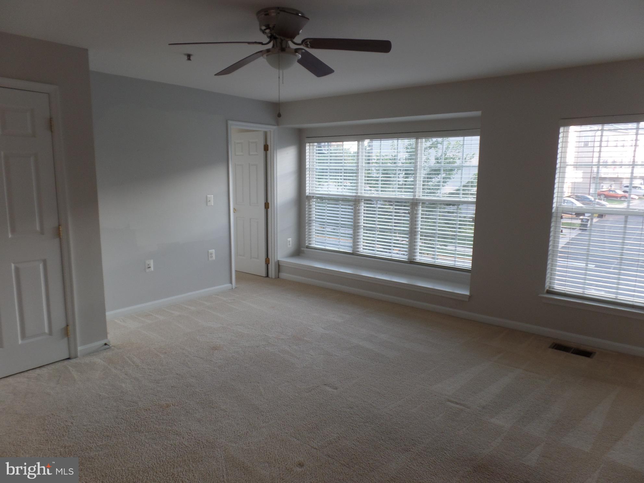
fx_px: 428
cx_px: 322
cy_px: 242
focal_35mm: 23
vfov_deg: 58.9
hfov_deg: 73.9
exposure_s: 1/30
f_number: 3.2
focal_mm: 4.1
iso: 80
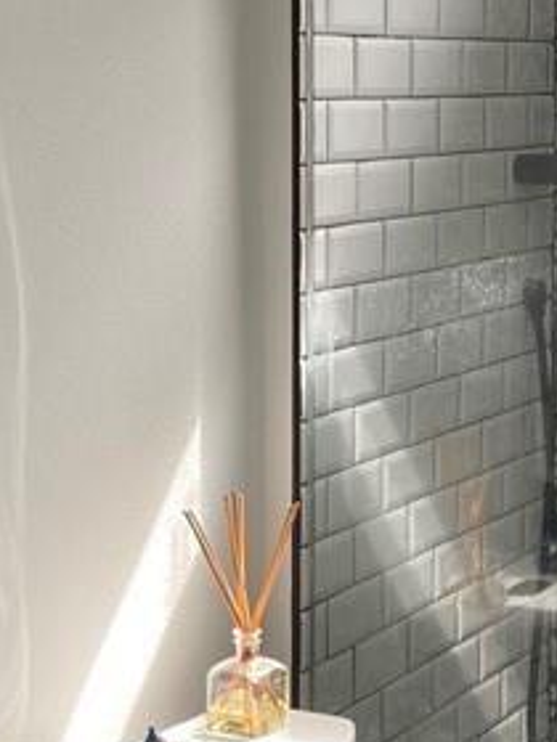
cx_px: 398
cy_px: 331
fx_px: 2038
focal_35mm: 95
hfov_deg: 15.5
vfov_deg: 20.6
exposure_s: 1/120
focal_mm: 4.25
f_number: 1.8
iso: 64
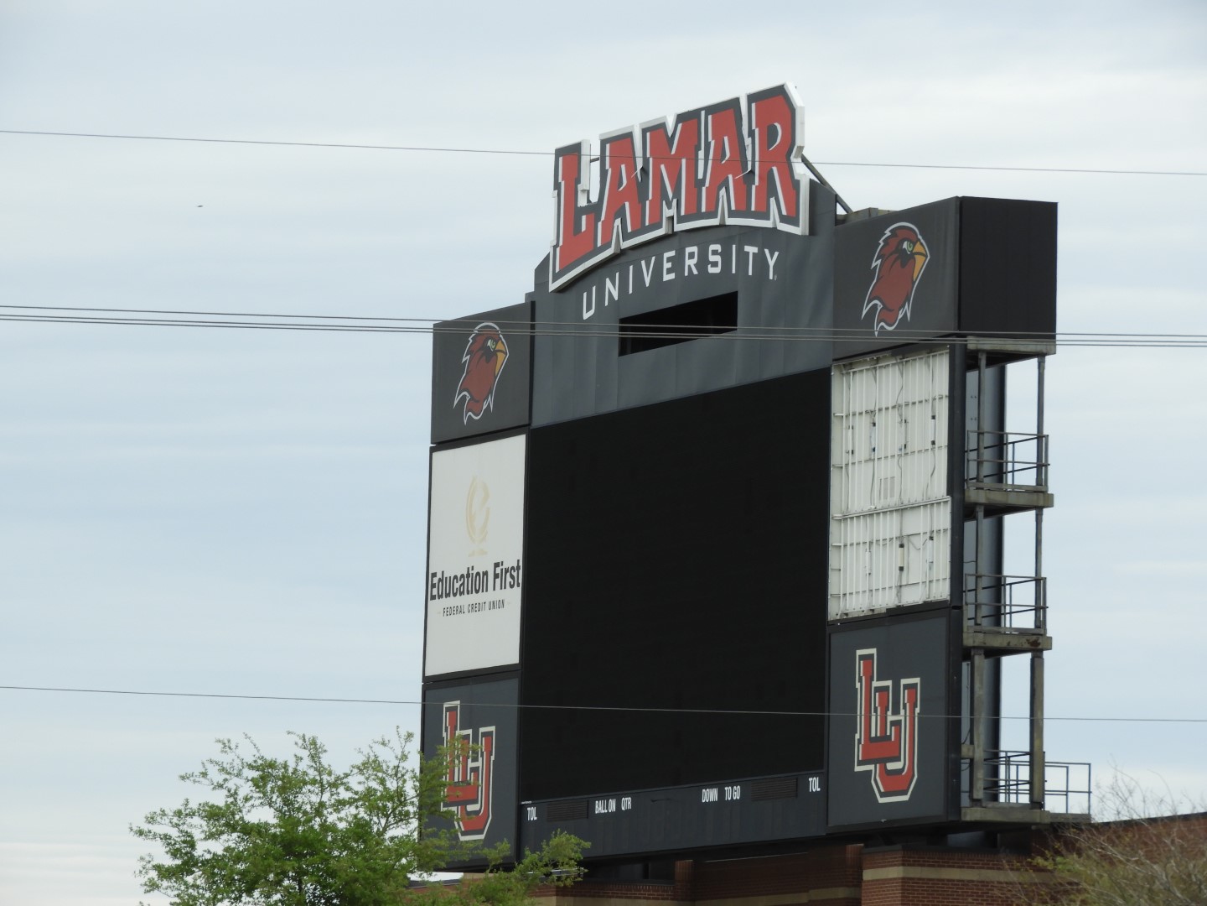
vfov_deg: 5.5
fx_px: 9414
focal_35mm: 270
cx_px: 604
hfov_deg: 7.3
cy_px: 453
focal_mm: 48.4
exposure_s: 1/320
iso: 100
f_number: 5.5
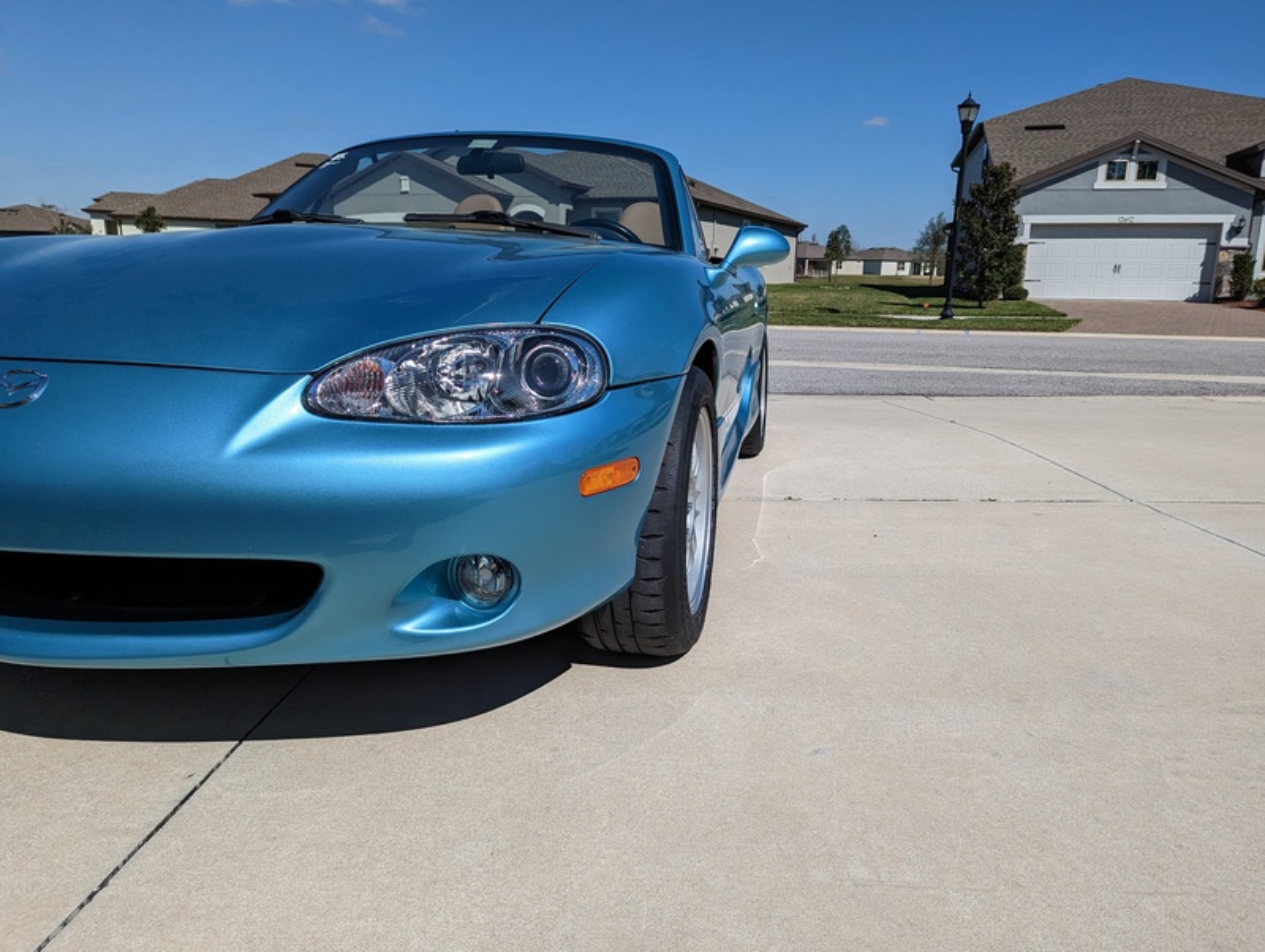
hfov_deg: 71.5
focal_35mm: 24
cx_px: 632
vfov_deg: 56.9
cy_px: 476
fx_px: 878
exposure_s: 1/7092
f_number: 1.85
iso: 45
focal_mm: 6.81
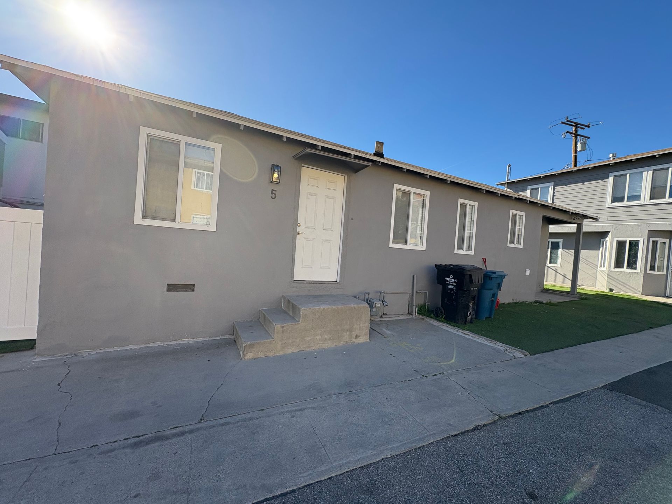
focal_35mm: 14
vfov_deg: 85.7
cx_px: 336
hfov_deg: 102.1
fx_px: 272
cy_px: 252
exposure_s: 1/821
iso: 40
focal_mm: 2.22
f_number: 2.2
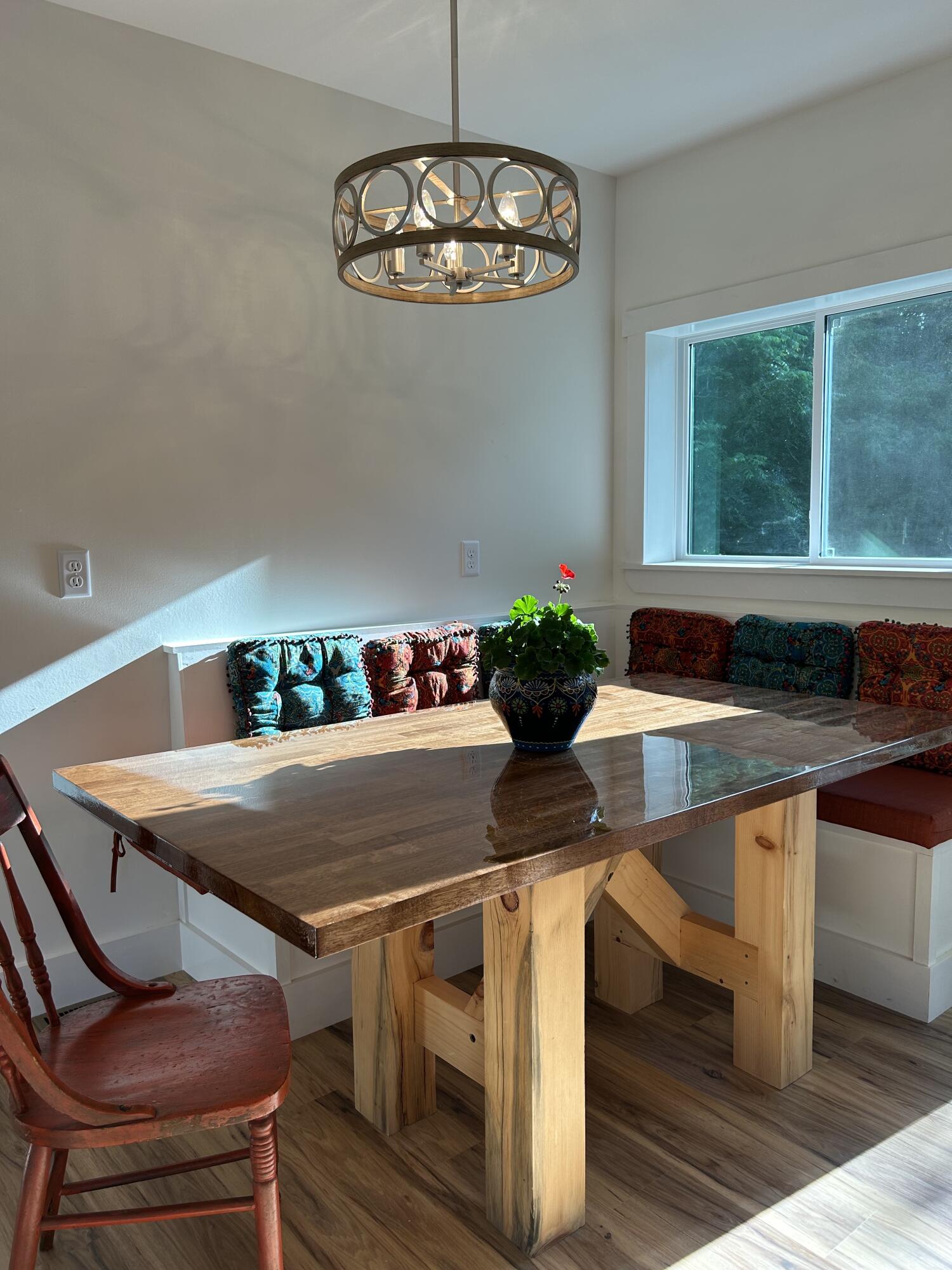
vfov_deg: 67.3
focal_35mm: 26
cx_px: 476
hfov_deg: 53.1
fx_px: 953
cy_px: 635
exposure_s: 1/144
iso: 32
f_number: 1.5
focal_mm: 5.7
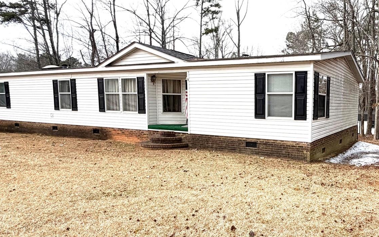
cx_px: 288
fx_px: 279
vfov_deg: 46.0
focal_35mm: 27
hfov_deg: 64.0
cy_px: 132
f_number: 2.2
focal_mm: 2.22
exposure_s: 1/770
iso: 25
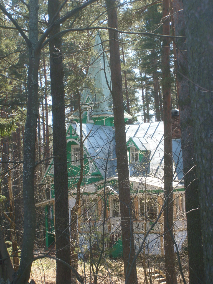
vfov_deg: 21.8
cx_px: 106
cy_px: 142
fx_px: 738
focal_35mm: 90
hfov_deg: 16.4
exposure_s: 1/135
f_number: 4.7
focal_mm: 14.97
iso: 50
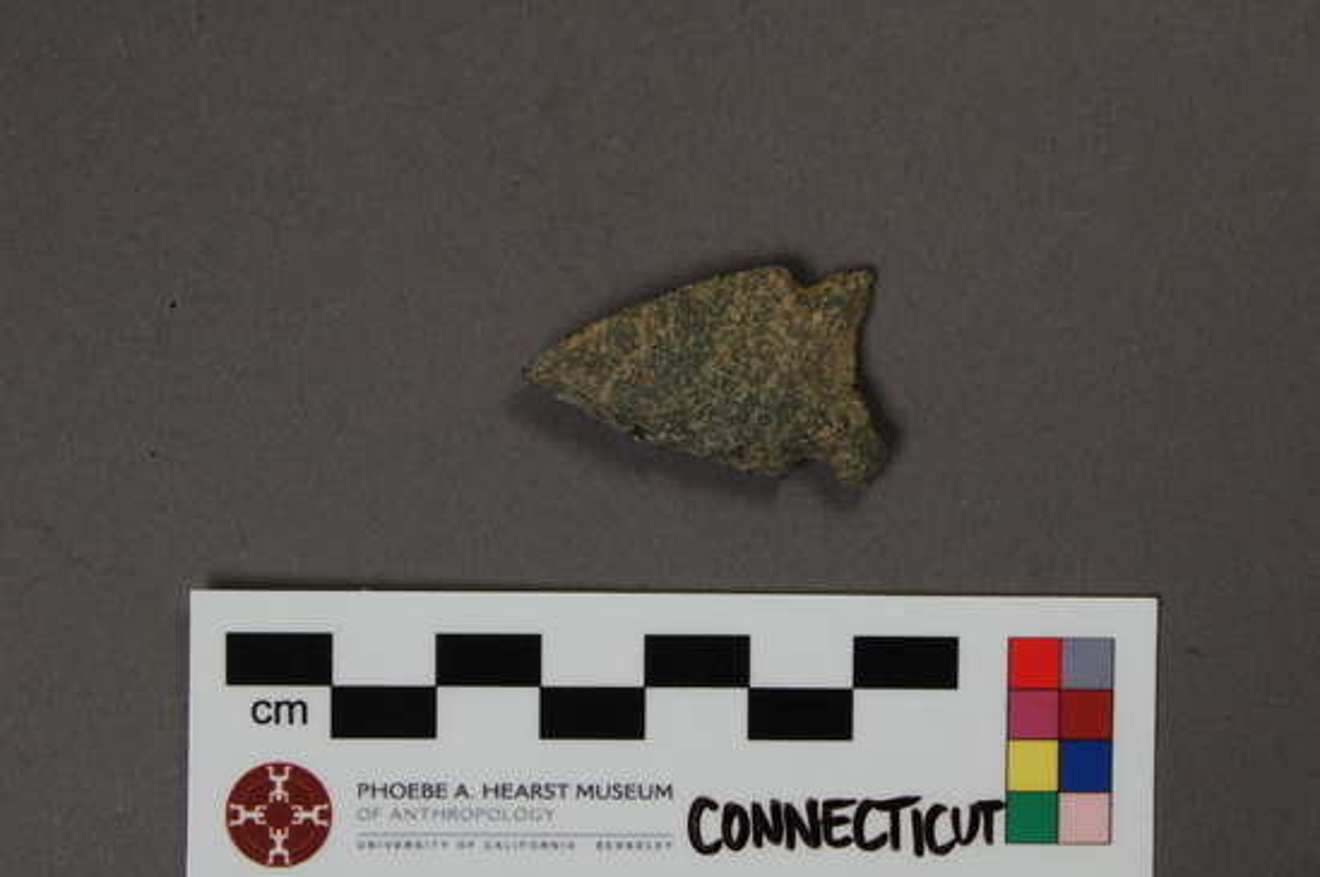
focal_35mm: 68
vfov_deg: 20.1
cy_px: 438
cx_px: 660
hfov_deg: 29.9
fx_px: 2473
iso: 200
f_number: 36
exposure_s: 1/1.6
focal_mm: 45
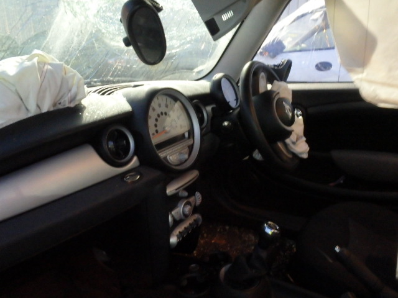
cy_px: 149
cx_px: 199
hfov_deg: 63.4
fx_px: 322
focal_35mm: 28
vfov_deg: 49.7
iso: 1600
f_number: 3.9
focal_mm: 5
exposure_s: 1/8
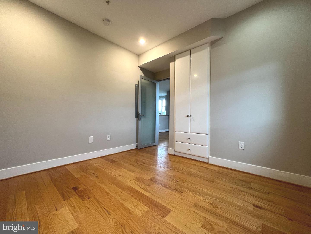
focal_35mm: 13
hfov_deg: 106.2
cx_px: 156
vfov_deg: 89.9
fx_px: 117
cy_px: 117
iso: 125
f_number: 1.8
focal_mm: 1.57
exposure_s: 1/60
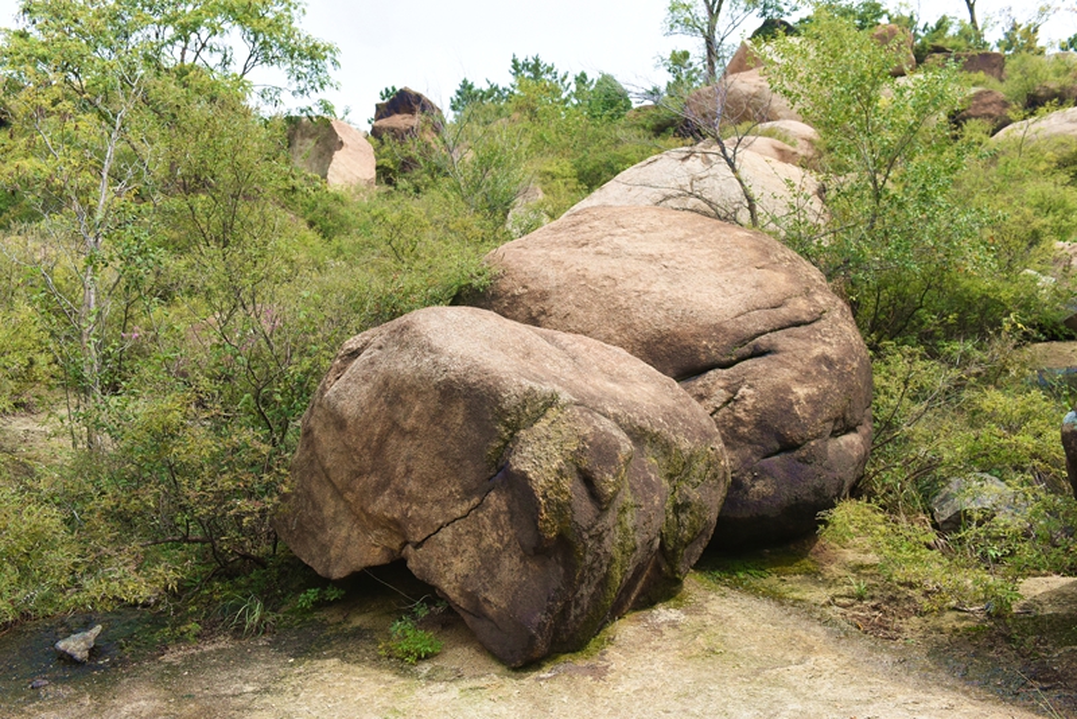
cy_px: 360
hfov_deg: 50.7
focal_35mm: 38
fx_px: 1137
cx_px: 538
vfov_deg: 35.1
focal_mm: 38
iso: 800
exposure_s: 1/800
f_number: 8
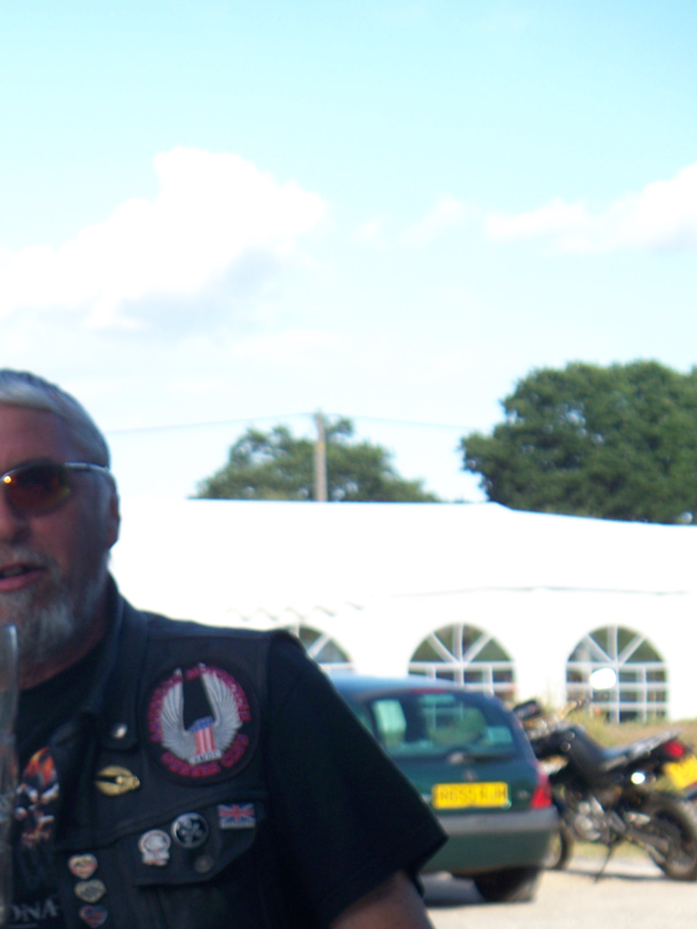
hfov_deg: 9.9
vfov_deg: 13.1
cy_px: 844
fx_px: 4000
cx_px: 72
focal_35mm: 149
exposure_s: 1/250
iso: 64
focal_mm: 16.86
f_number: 3.4
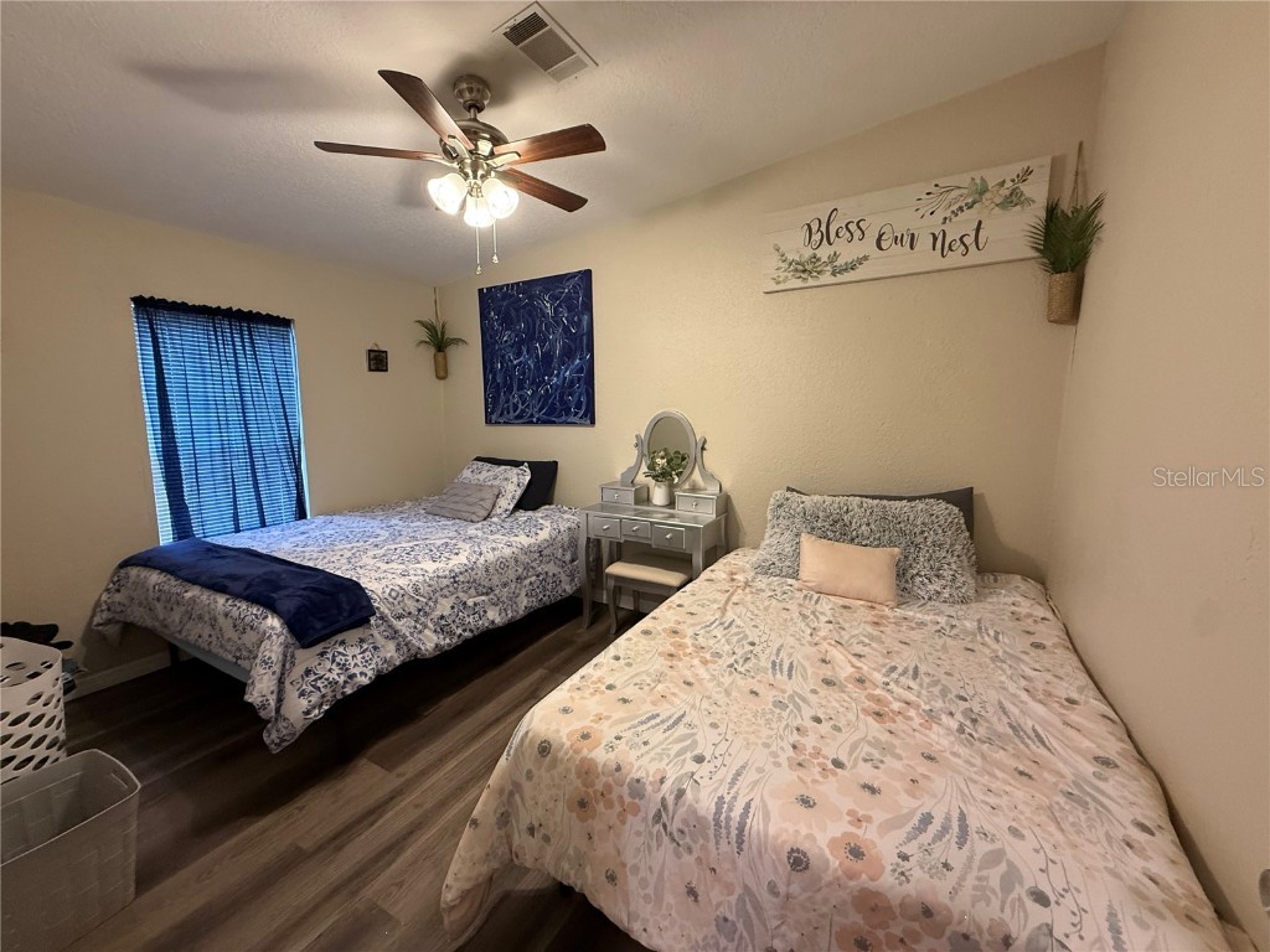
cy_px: 476
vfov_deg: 85.7
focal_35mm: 14
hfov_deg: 102.1
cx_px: 635
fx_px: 514
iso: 320
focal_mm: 2.22
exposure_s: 1/60
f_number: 2.2
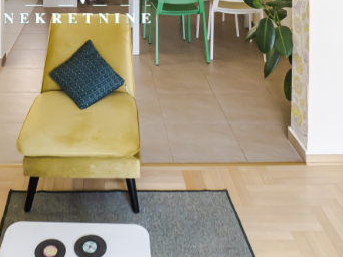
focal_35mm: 41
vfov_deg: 27.8
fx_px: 406
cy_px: -95
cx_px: 83
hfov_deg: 44.2
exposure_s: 1/25
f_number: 4
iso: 400
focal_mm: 7
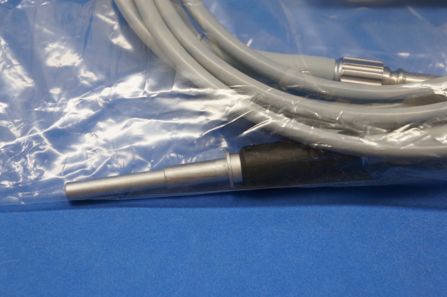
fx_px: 930
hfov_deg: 27.0
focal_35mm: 75
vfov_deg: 18.1
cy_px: 148
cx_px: 224
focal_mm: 50
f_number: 5.6
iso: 400
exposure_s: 1/80
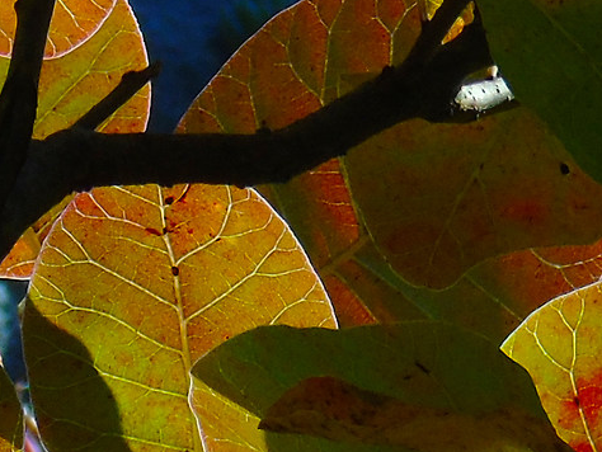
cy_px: -359
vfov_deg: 1.8
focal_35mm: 820
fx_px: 14268
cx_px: 220
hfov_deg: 2.4
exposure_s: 1/160
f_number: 5.7
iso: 80
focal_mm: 29
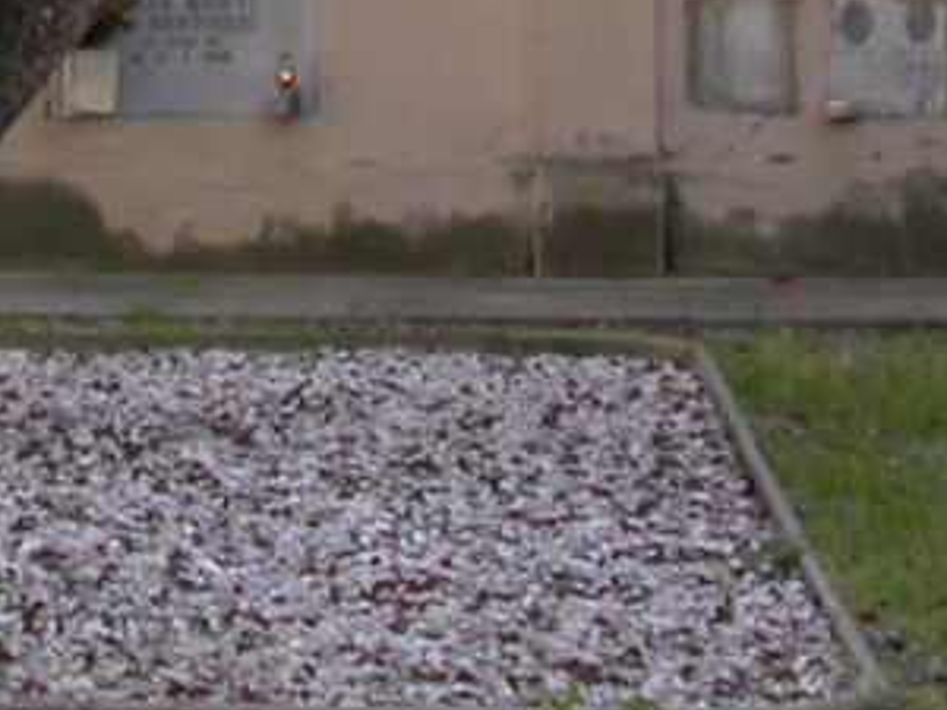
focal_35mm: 203
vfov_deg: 7.0
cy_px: -757
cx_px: -458
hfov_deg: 9.5
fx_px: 5554
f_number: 4.7
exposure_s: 1/112
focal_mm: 7.85
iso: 100
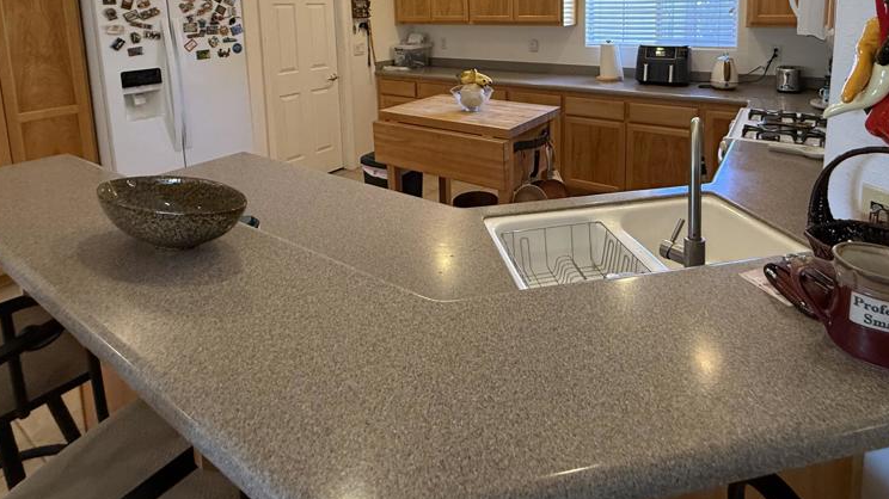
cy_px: 66
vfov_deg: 48.8
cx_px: 480
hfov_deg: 83.7
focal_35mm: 21
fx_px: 495
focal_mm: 2.22
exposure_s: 1/60
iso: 320
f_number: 2.2
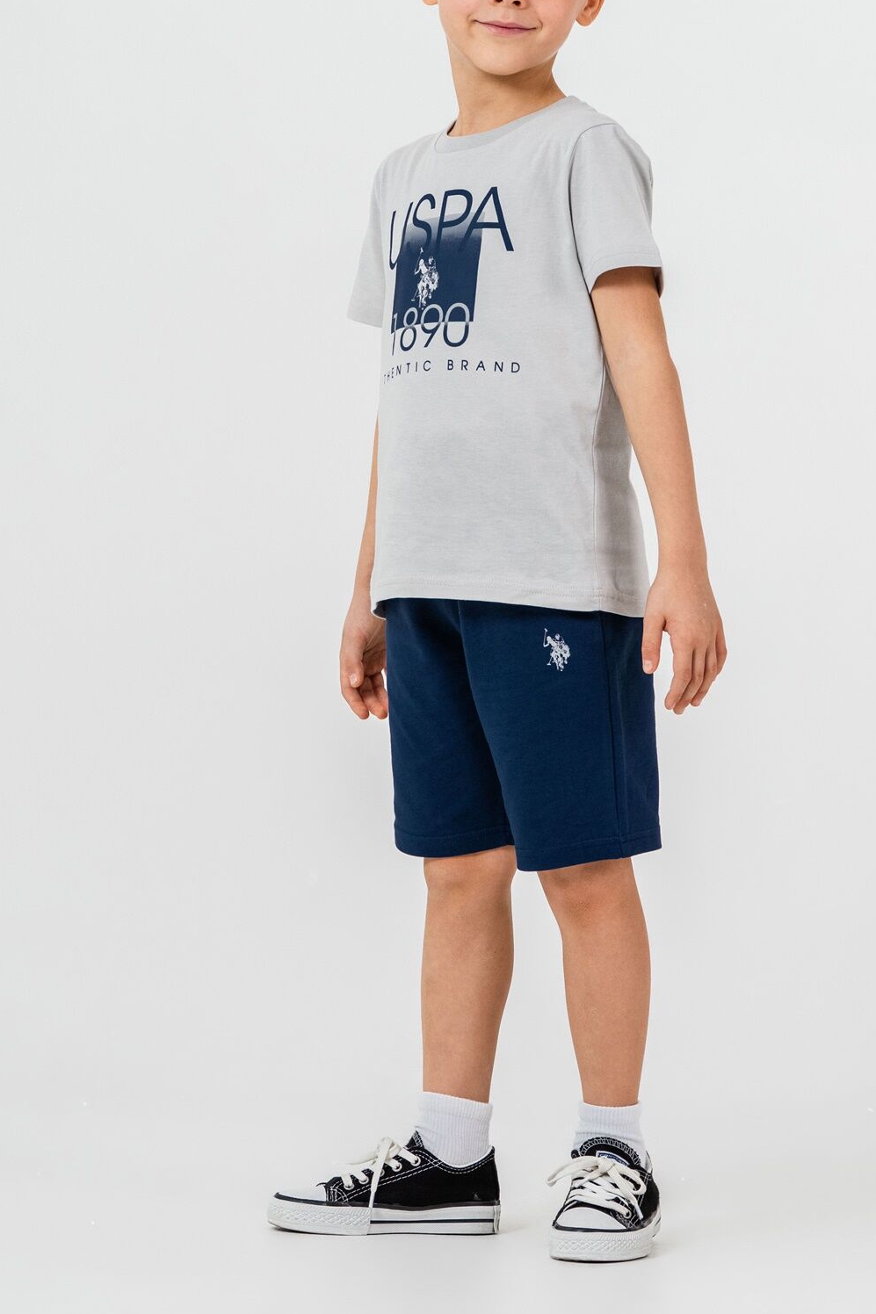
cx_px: 487
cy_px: 528
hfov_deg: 9.3
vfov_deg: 13.9
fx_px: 5403
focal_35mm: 148
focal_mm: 82
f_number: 7.1
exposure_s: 1/160
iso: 125
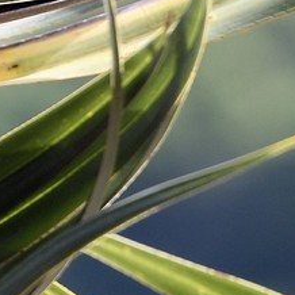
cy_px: 593
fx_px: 12052
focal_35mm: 1250
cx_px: 862
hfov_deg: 1.4
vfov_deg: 1.4
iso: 400
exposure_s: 1/640
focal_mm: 200
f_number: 4.5
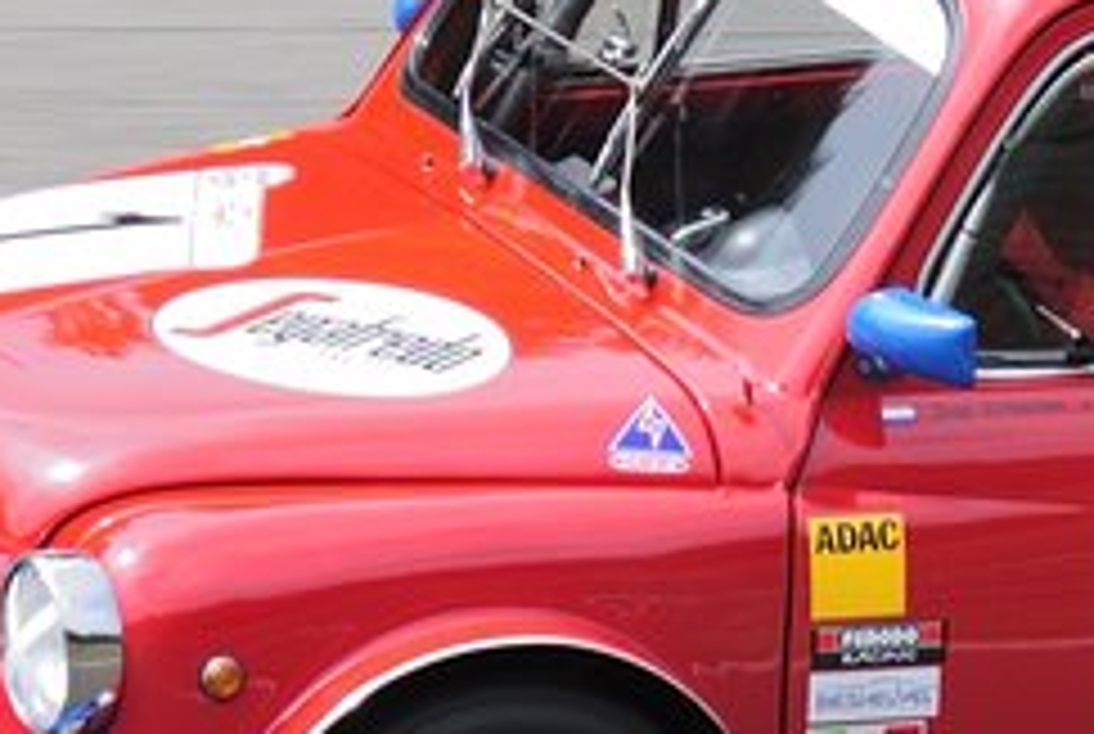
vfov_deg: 1.4
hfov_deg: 2.1
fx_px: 30459
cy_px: 236
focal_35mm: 1000
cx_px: 666
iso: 100
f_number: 5
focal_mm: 135
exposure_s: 1/250
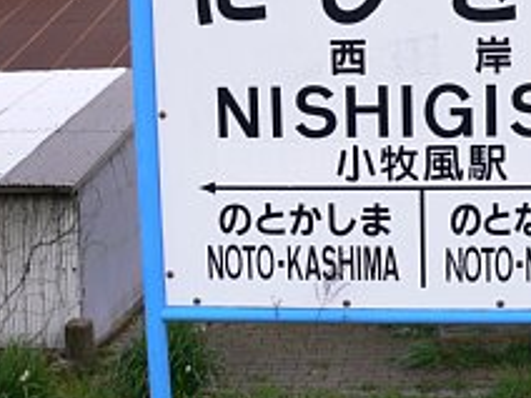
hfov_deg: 29.0
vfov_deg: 22.0
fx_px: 1012
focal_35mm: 66
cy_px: 83
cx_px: 388
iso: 80
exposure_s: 1/100
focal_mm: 7.4
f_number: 4
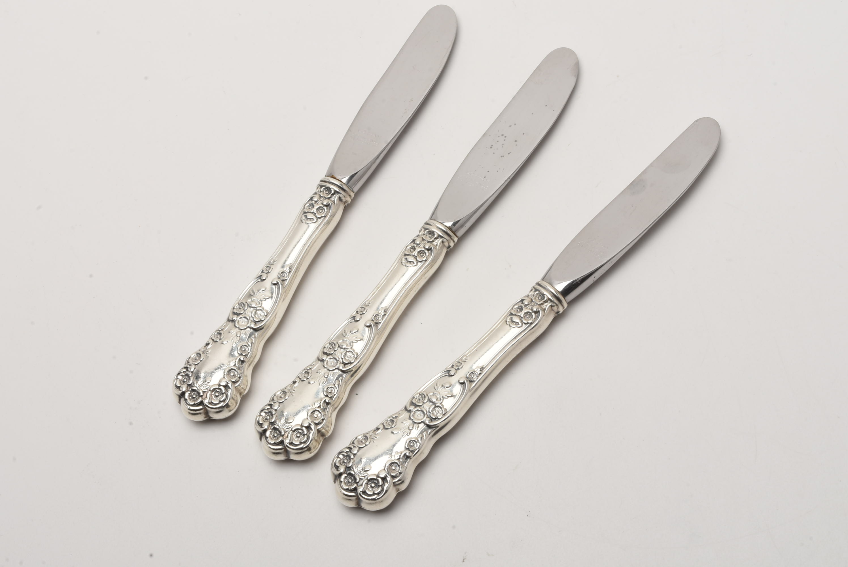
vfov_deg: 19.0
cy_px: 284
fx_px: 1697
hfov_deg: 28.1
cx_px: 424
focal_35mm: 72
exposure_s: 1/125
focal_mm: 48
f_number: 25
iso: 100
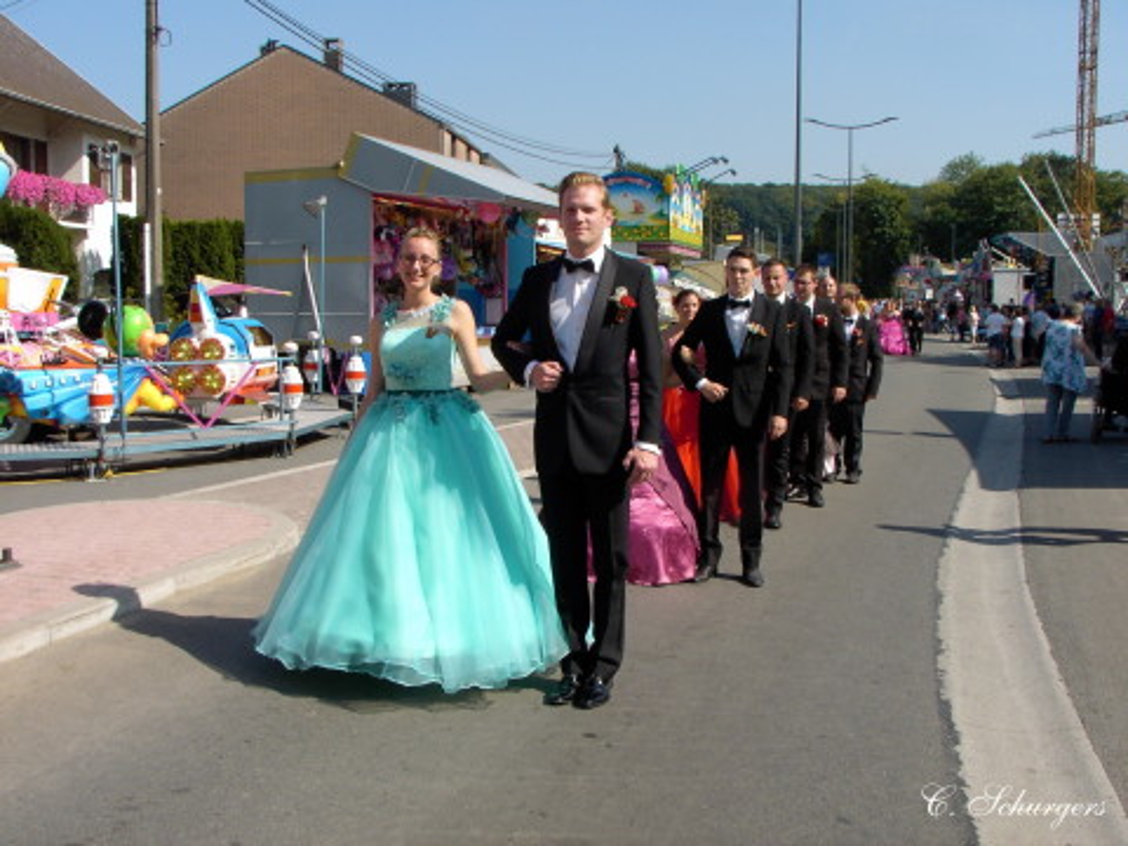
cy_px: 423
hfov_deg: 46.8
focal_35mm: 40
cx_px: 564
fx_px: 1303
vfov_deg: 36.0
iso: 70
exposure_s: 1/260
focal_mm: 6.2
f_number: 5.6
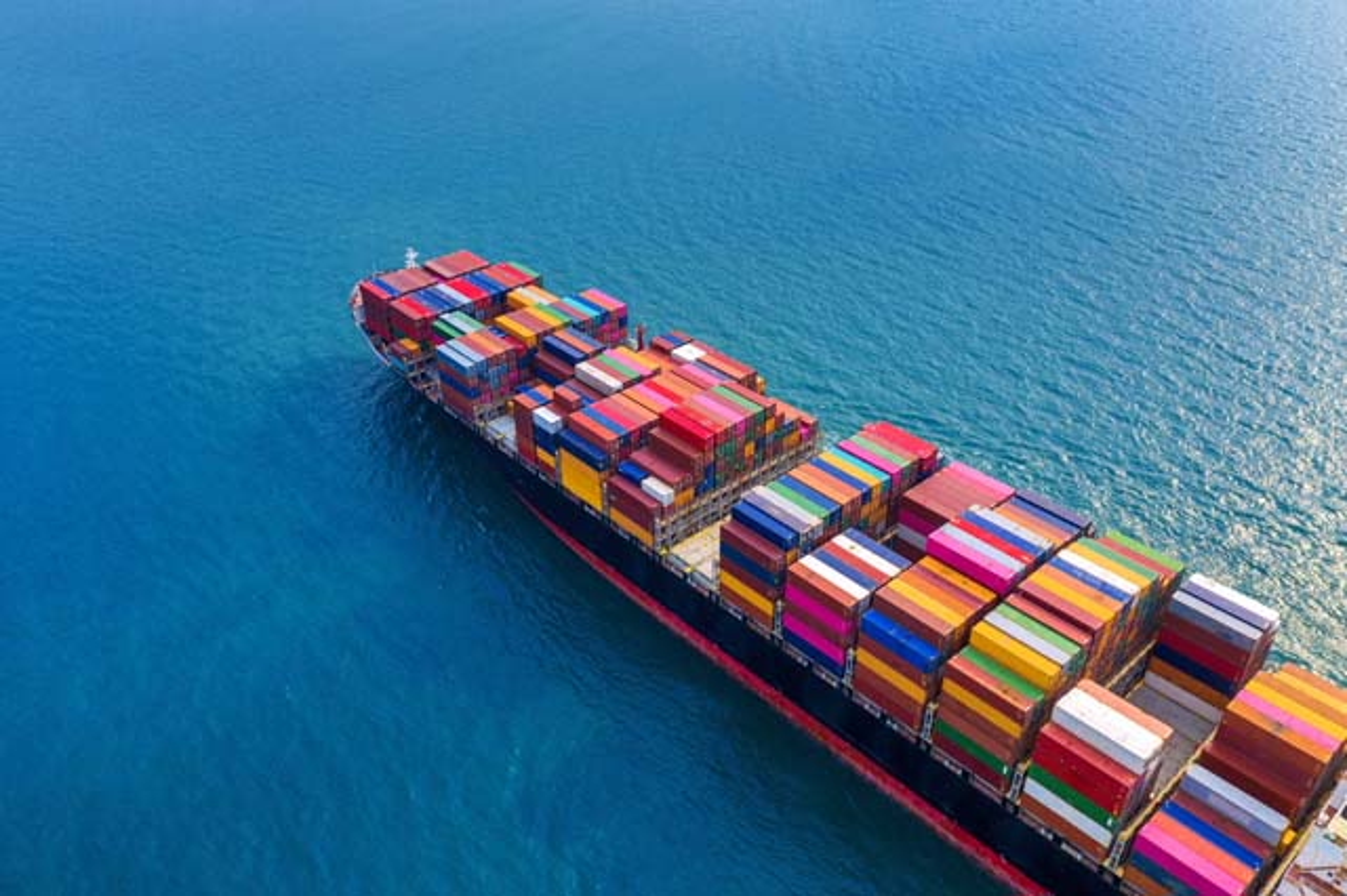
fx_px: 1047
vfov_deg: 46.4
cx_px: 674
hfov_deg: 65.5
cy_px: 448
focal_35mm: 28
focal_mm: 10.3
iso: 100
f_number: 5
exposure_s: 1/500
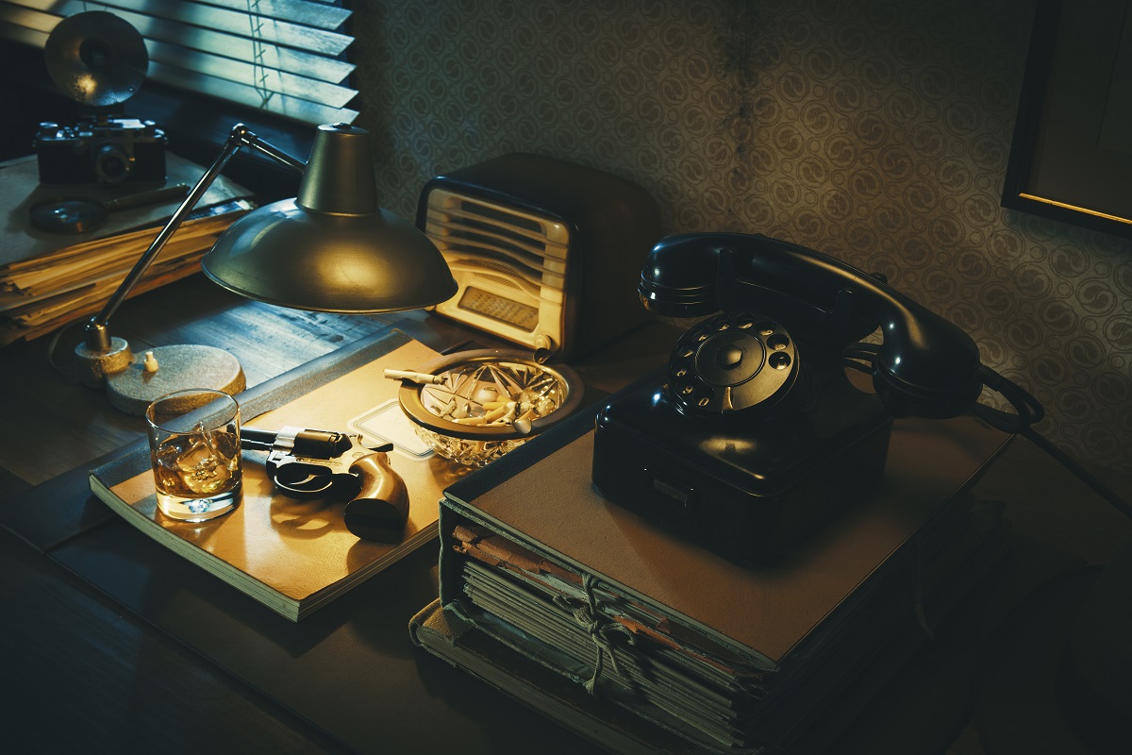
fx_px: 1415
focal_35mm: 45
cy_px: 378
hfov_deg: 43.6
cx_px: 566
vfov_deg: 29.9
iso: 100
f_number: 13
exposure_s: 1/10
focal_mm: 45
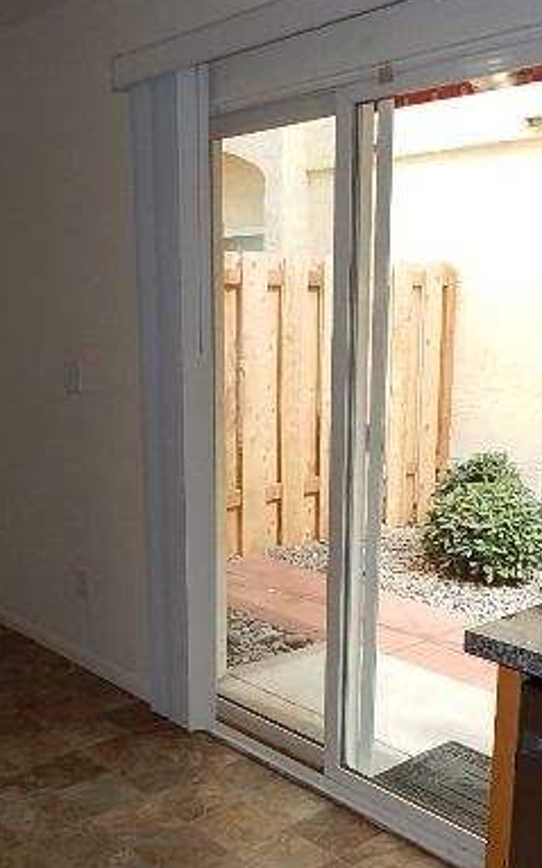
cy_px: 530
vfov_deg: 50.0
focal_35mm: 39
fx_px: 923
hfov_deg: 32.7
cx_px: 245
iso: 125
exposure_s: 1/200
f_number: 3
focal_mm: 4
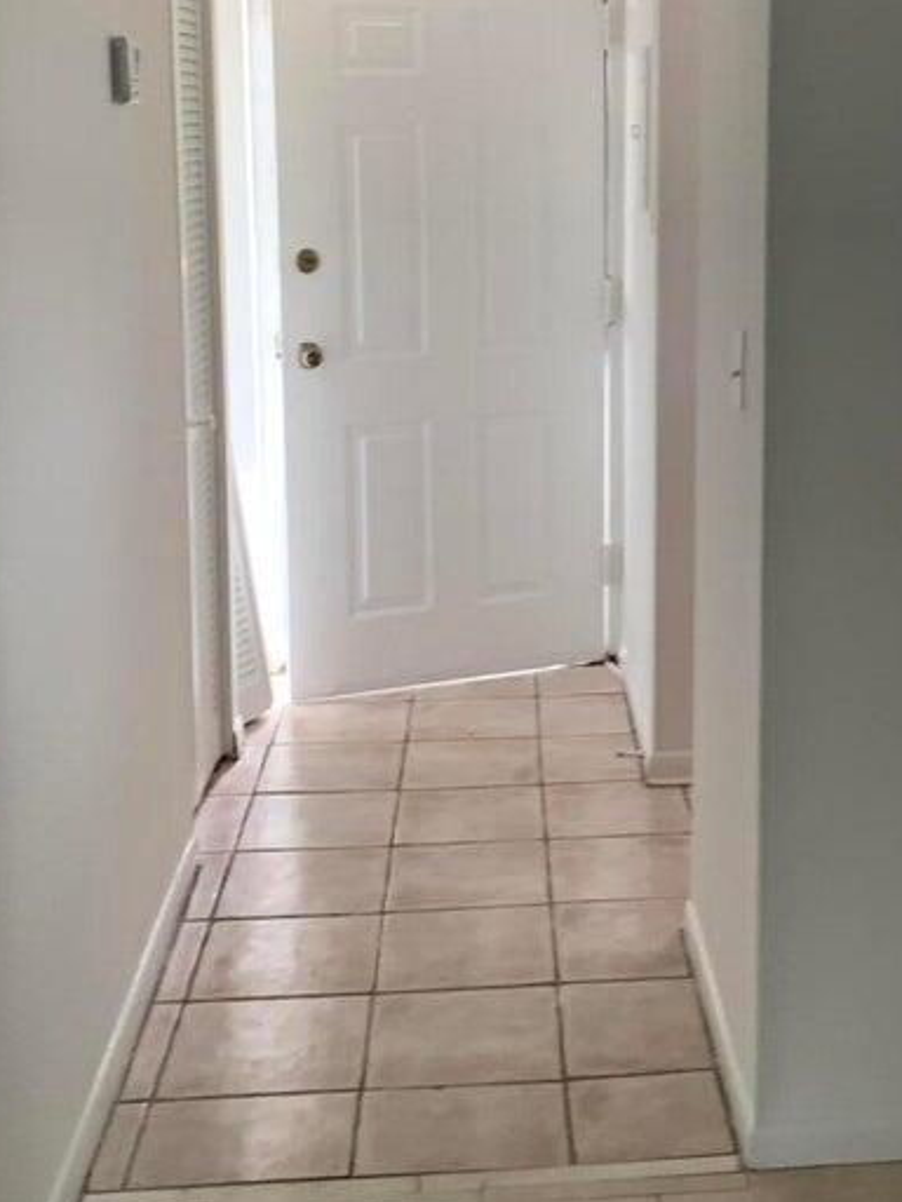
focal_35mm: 52
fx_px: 1807
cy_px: 369
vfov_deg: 36.3
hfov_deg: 27.6
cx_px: 684
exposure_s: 1/60
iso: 160
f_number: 1.8
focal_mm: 4.25
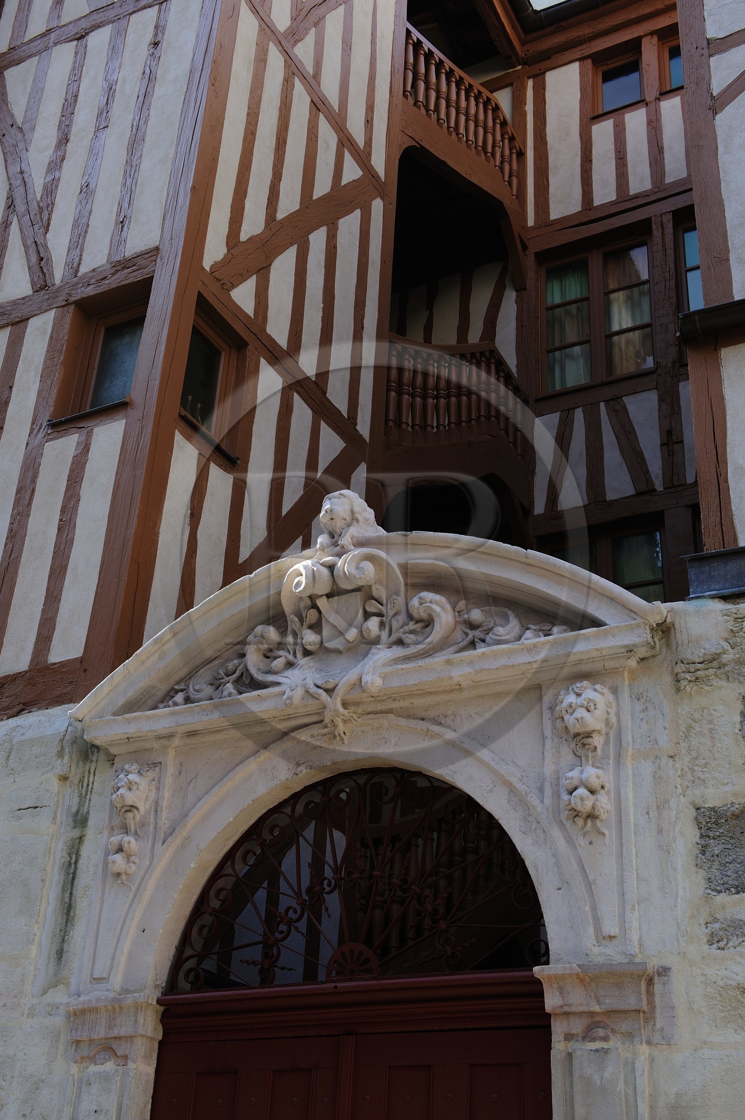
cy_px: 560
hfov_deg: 31.8
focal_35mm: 42
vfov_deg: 46.4
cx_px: 372
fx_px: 1306
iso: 200
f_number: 8
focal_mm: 42
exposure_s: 1/100
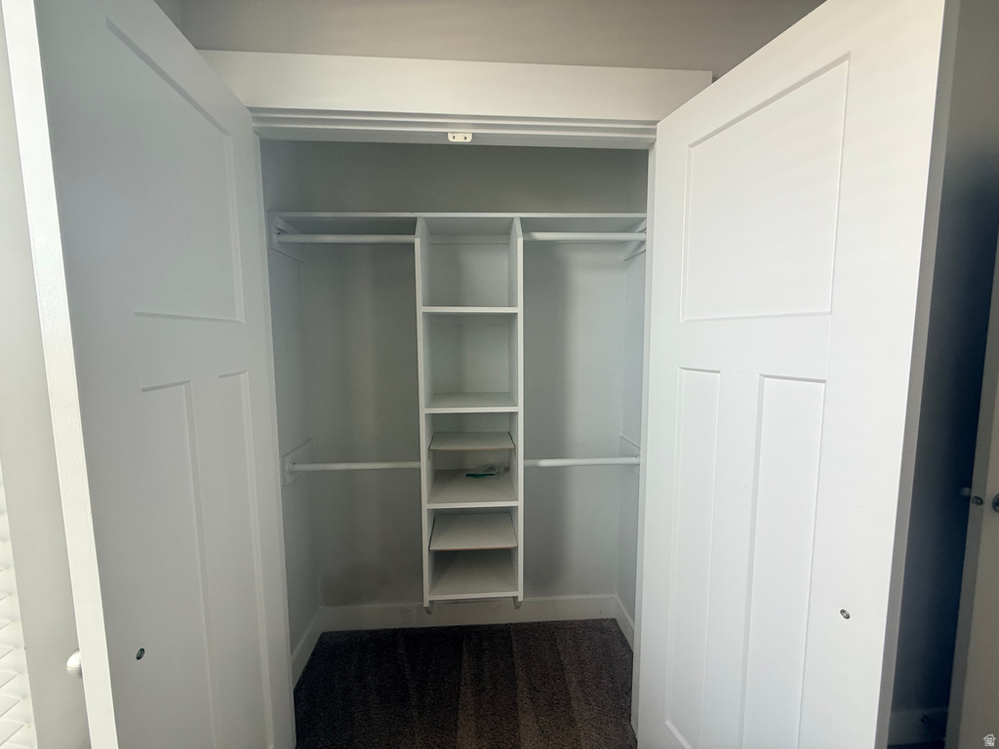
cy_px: 374
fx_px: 404
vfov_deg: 85.7
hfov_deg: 102.1
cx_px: 500
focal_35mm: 14
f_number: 2.2
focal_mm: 2.22
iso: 125
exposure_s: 1/99
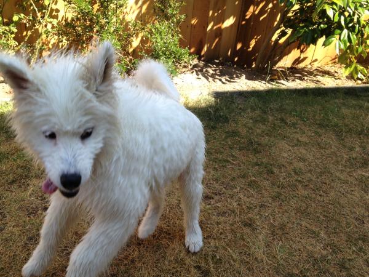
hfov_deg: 52.6
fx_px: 373
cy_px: 138
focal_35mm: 35
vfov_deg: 40.7
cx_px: 184
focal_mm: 4.28
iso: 64
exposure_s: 1/358
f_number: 2.4
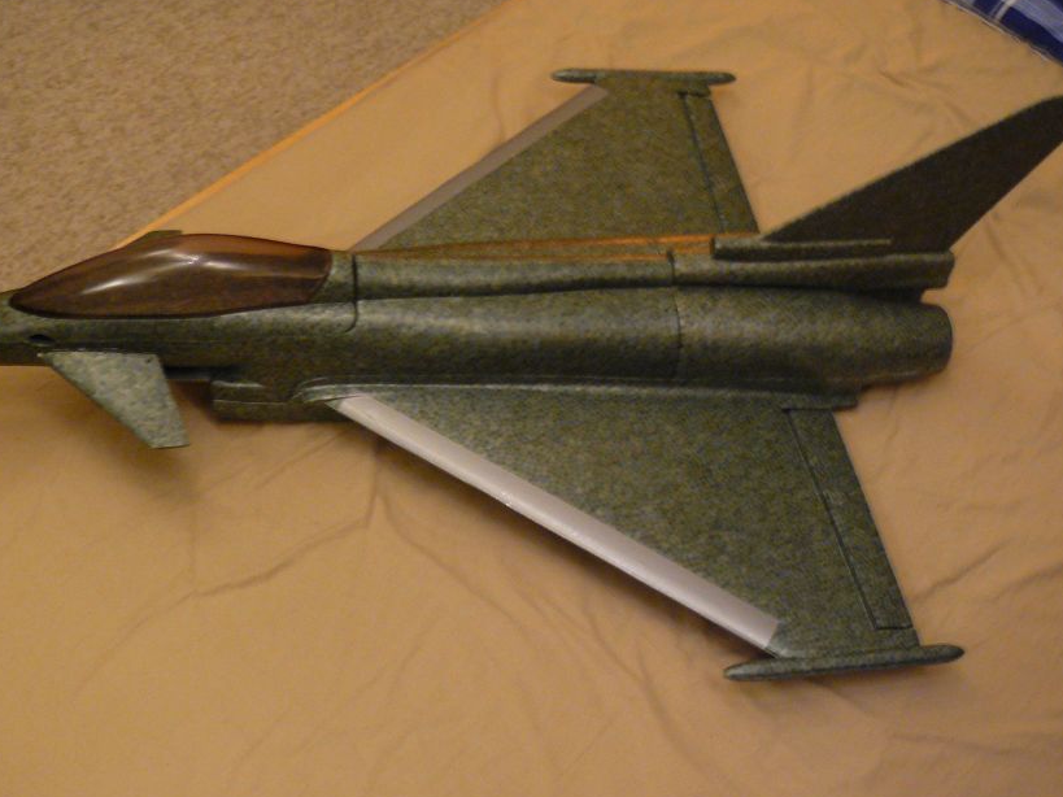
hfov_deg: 42.1
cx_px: 501
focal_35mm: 45
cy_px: 441
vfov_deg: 32.1
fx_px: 1382
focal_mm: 6
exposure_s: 1/3.2
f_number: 2.8
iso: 200
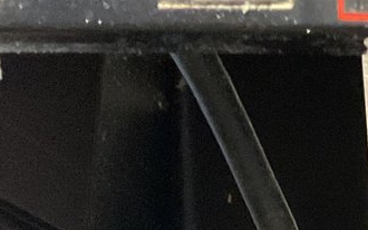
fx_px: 1414
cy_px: 367
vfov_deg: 9.0
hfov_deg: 13.2
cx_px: 686
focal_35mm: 141
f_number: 1.8
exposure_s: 1/30
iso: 500
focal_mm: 3
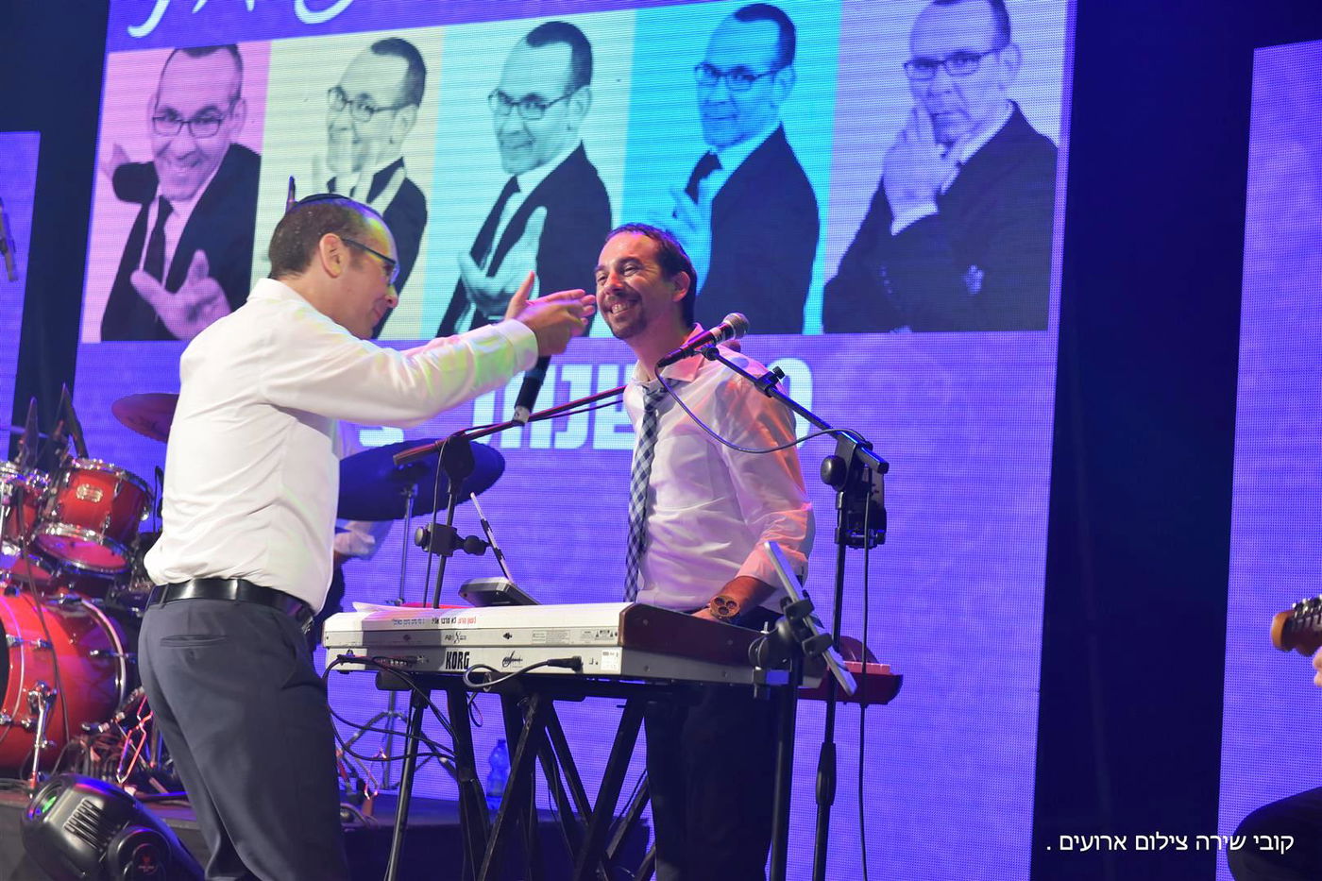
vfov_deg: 19.5
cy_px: 440
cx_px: 661
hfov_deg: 28.8
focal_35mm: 70
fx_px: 2570
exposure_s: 1/125
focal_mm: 70
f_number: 4
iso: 1000
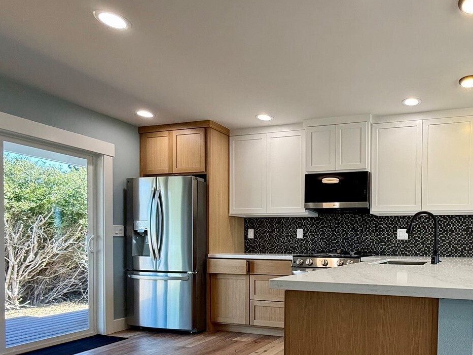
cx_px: 374
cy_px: 250
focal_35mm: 24
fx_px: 328
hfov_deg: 65.6
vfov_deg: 55.1
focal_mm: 2.22
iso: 125
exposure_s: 1/120
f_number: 2.2
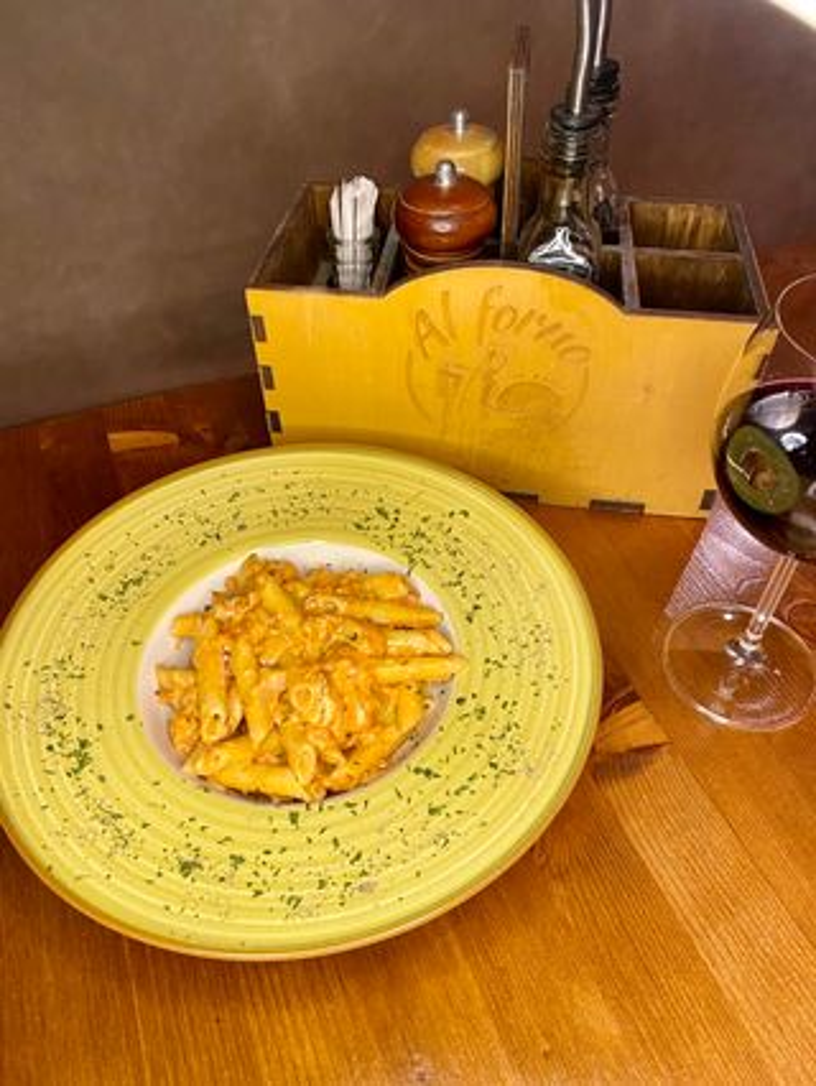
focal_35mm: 26
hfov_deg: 53.1
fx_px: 816
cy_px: 543
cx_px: 408
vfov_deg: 67.3
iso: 100
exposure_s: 1/50
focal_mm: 4.25
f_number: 1.8
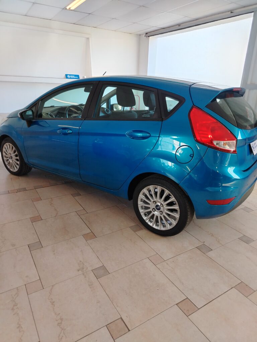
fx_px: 238
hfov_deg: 56.8
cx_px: 128
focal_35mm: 24
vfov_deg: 71.6
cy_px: 171
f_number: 1.75
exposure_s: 1/50
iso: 331
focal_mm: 5.25
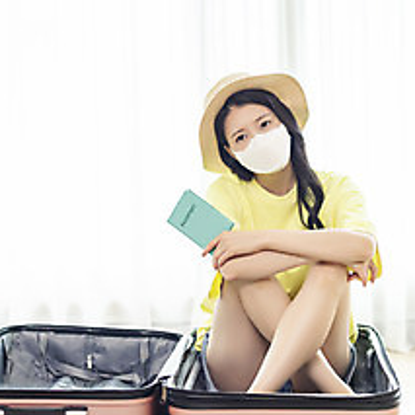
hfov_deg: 21.6
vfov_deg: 21.6
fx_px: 1085
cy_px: 140
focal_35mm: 80
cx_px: 170
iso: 250
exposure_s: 1/200
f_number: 2
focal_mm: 50
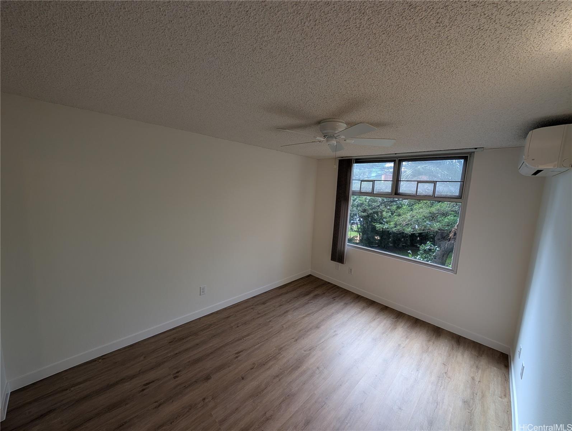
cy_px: 216
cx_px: 286
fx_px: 199
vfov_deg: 94.6
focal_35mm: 12
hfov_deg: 110.5
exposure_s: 1/99.9
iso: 50
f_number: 1.7
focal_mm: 2.02
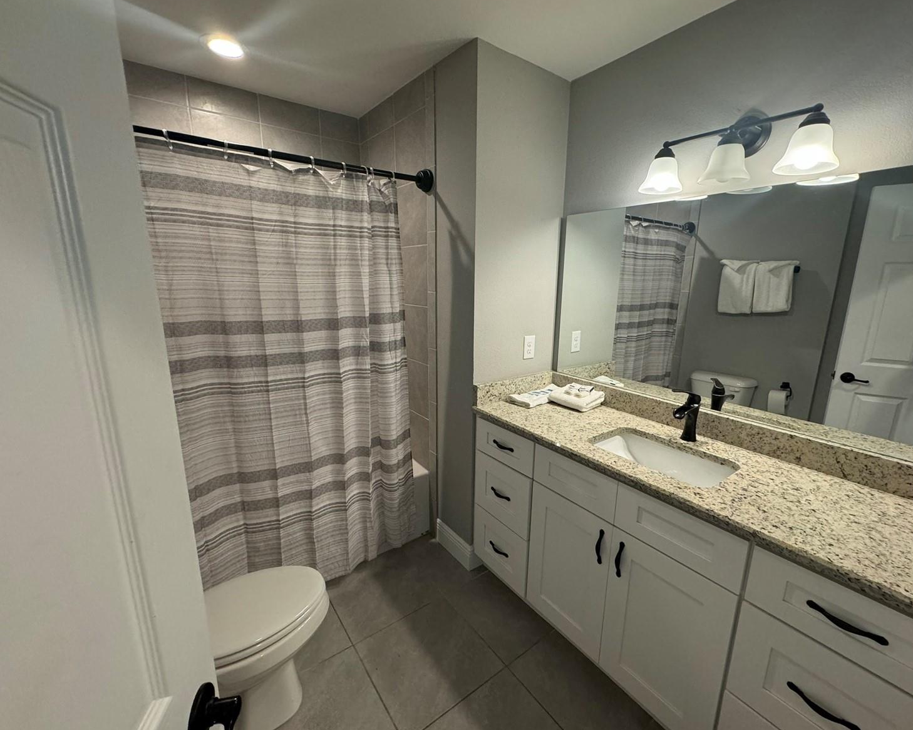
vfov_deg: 84.0
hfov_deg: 96.8
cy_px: 366
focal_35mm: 15
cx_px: 471
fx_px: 405
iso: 250
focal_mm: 2.22
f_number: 2.2
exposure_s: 1/120
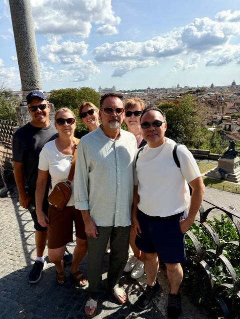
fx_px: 222
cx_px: 120
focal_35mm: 24
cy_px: 160
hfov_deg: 56.8
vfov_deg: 71.6
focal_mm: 6.76
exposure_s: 1/4405
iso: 80
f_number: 1.78
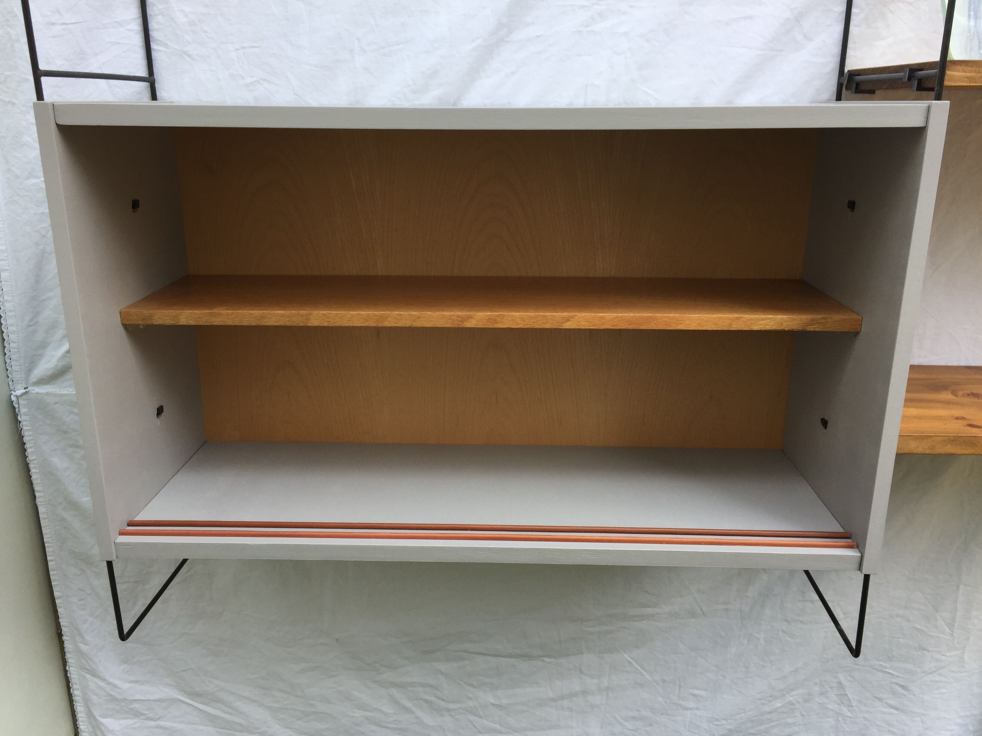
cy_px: 368
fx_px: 823
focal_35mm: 29
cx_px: 491
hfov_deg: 61.7
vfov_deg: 48.2
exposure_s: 1/356
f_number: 2.2
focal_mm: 4.15
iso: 32
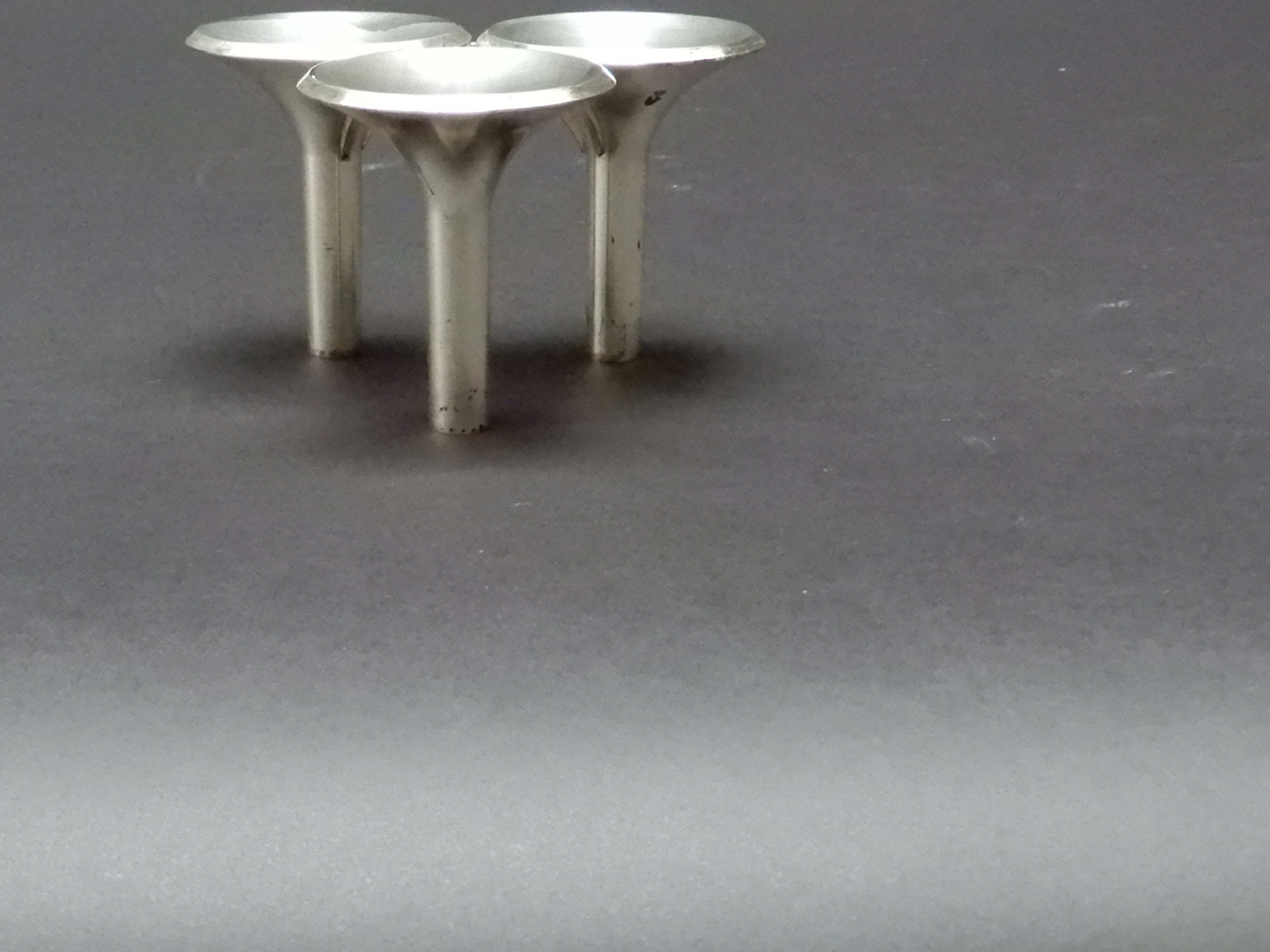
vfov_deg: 22.9
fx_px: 2348
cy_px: 441
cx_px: 415
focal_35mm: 64
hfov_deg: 30.0
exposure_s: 1/80
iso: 1600
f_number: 4
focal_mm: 6.2
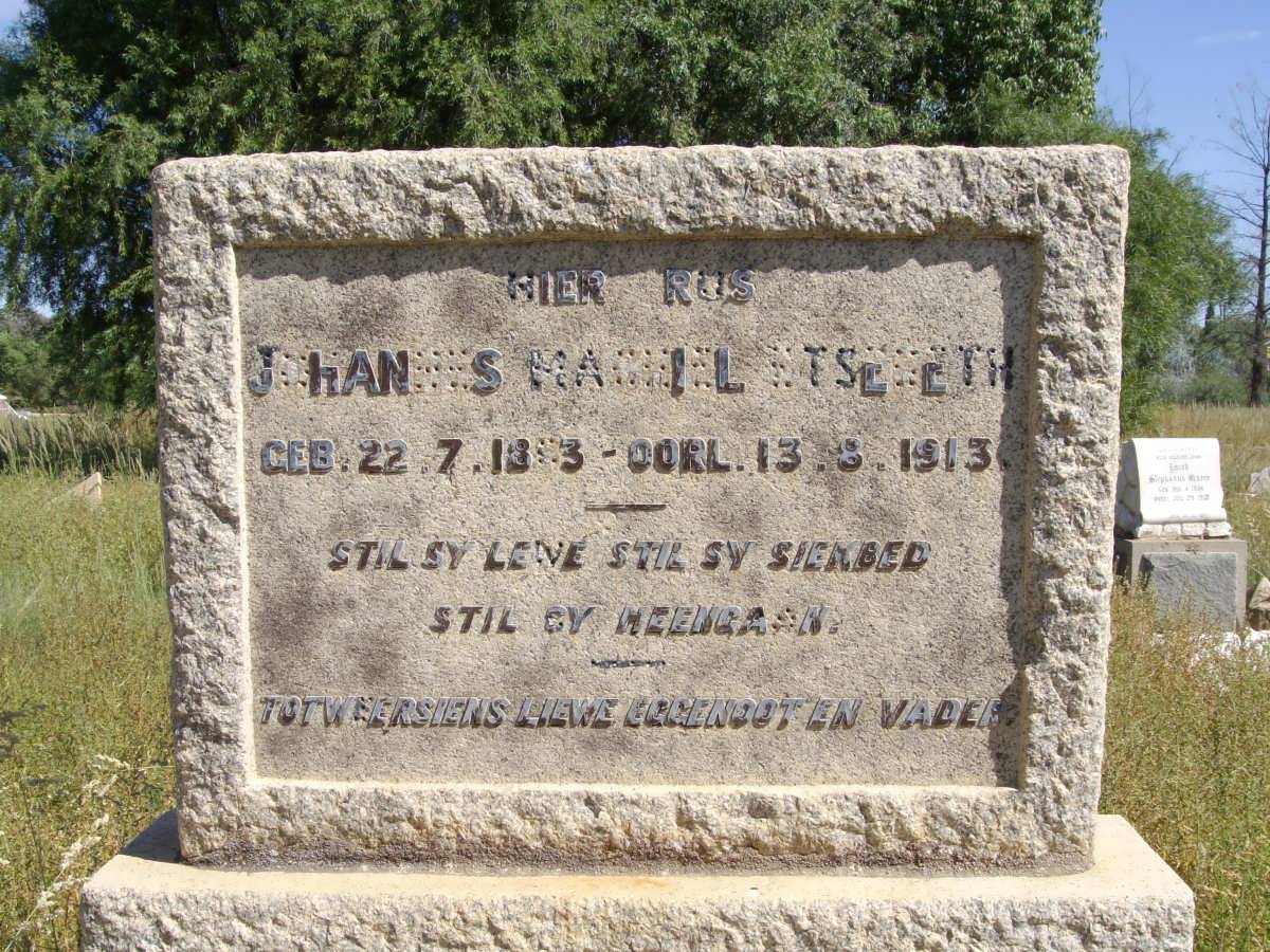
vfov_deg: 32.2
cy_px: 476
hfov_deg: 42.1
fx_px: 1651
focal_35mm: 45
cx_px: 635
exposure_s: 1/400
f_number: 5.4
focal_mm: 7.4
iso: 80
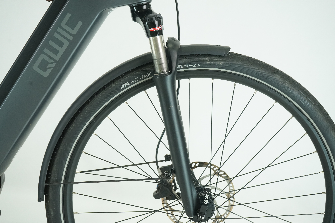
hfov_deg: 35.6
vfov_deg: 24.2
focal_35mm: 56
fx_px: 521
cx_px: 168
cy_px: 112
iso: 2500
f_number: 7.1
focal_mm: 56
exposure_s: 1/200
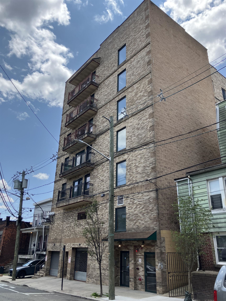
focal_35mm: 28
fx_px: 244
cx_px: 113
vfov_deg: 63.4
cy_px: 150
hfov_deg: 49.7
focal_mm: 3.99
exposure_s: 1/1350
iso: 32
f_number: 1.8
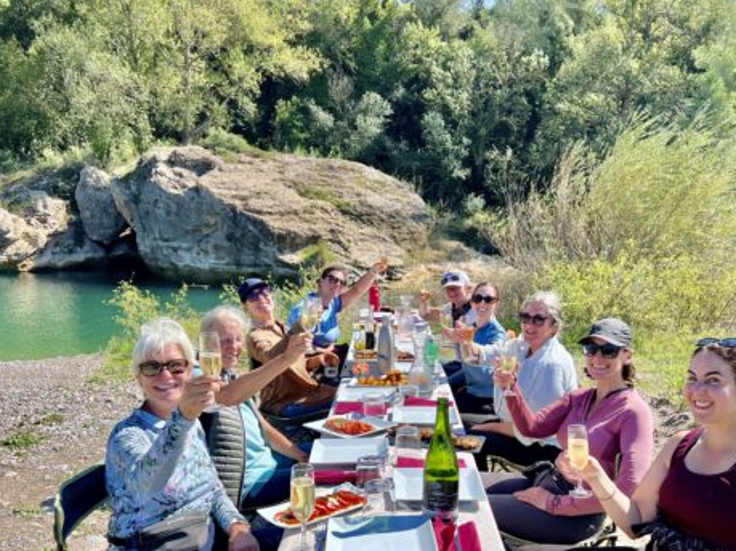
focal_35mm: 34
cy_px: 351
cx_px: 414
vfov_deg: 41.4
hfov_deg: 53.8
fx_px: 723
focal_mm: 5.7
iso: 50
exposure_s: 1/2404
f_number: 1.5
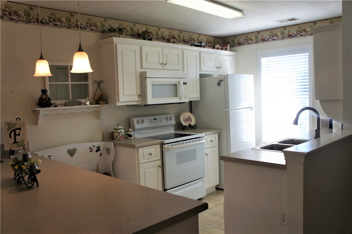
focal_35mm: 32
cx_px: 176
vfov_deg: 41.7
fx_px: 308
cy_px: 117
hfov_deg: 59.5
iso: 200
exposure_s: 1/60
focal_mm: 21
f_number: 5
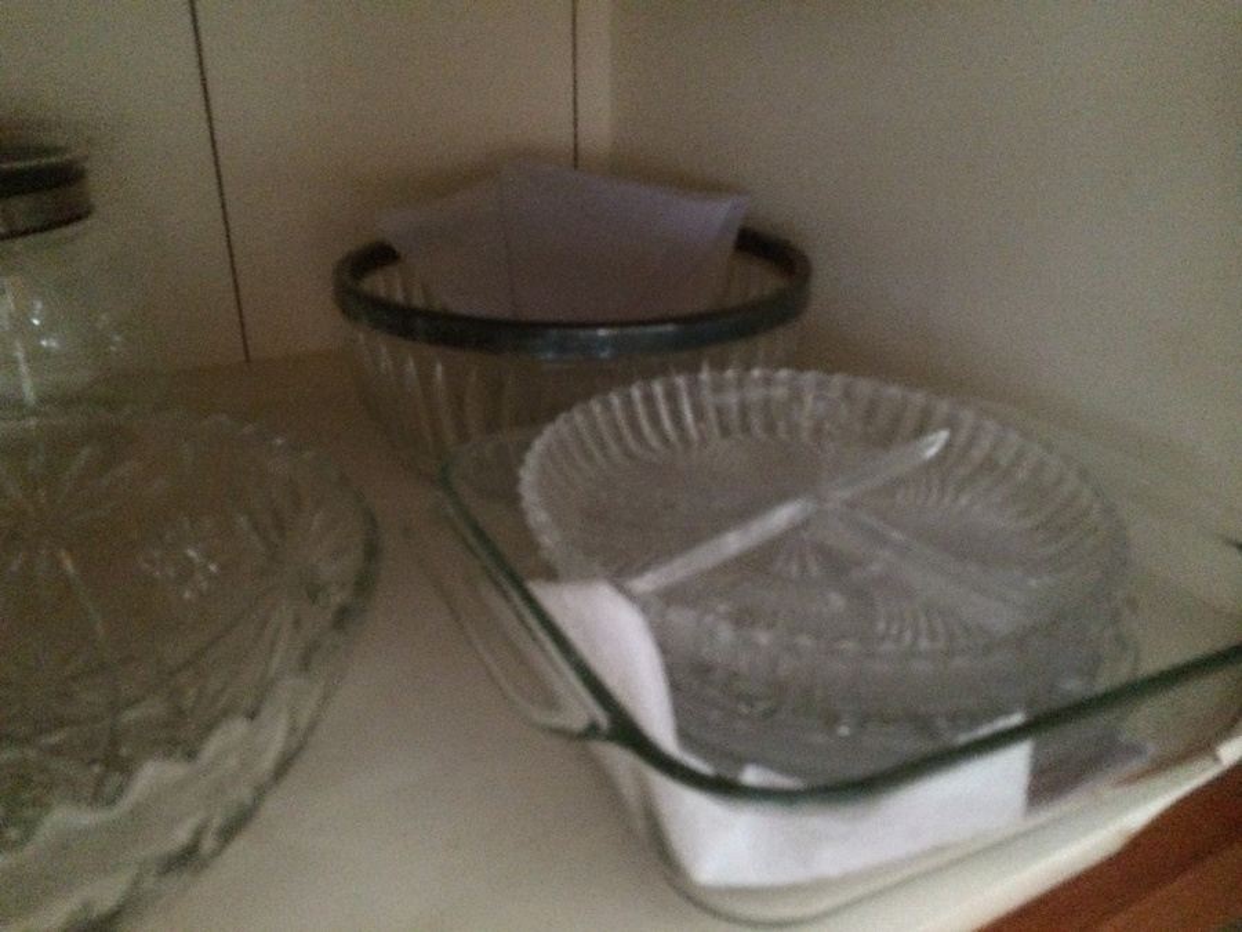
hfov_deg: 60.0
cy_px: 466
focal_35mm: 30
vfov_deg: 46.8
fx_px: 1076
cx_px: 621
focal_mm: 4.12
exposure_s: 1/15
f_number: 2.2
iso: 2000
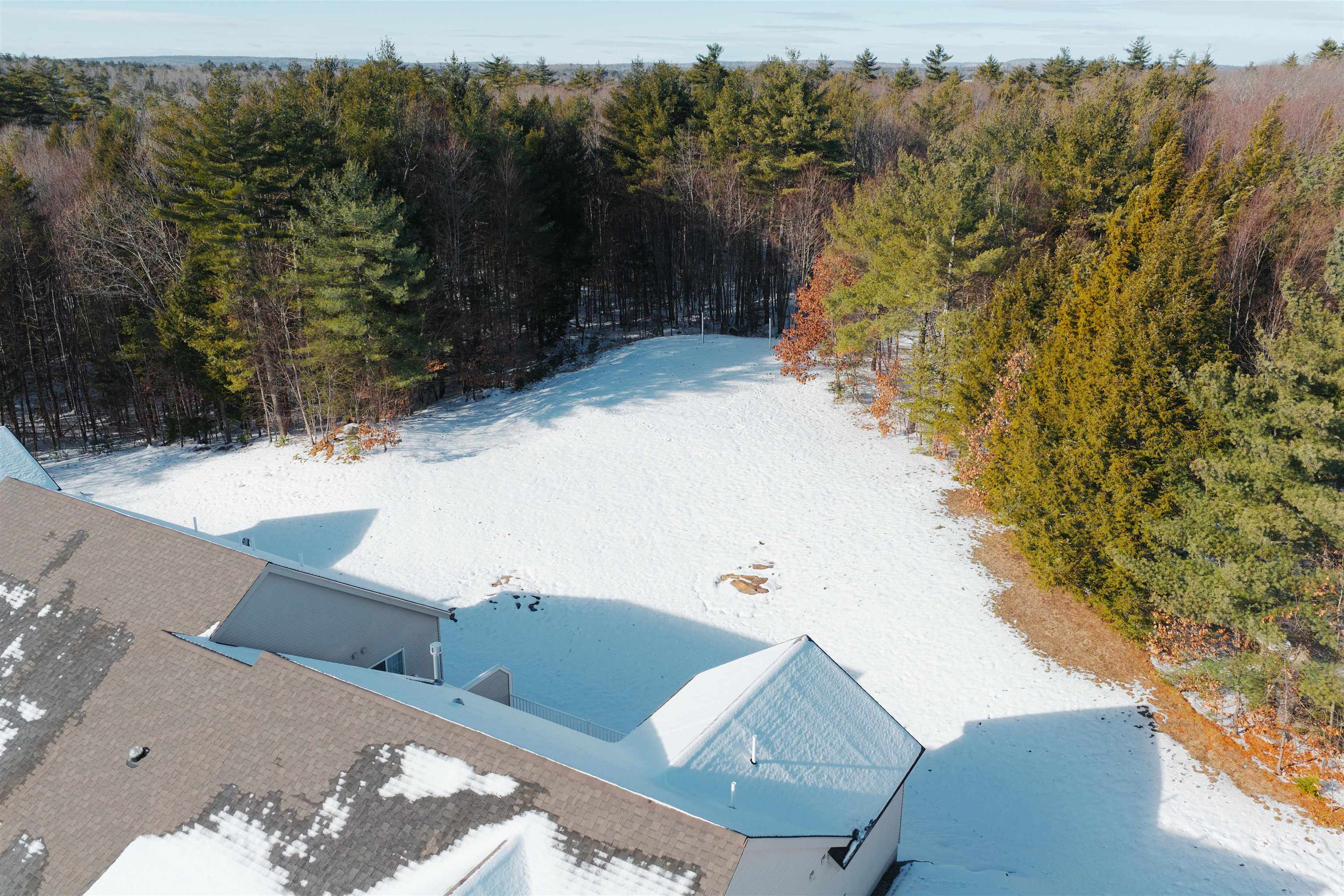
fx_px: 1045
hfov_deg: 65.5
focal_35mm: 28
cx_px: 672
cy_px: 448
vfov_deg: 46.4
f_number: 2.8
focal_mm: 14.4
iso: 320
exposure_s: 1/2000
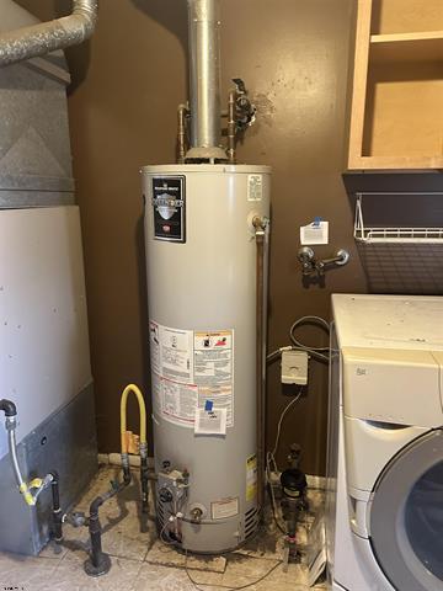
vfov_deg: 71.6
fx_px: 410
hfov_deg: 56.8
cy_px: 296
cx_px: 222
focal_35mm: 24
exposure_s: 1/40
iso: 800
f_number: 1.78
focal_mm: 6.86
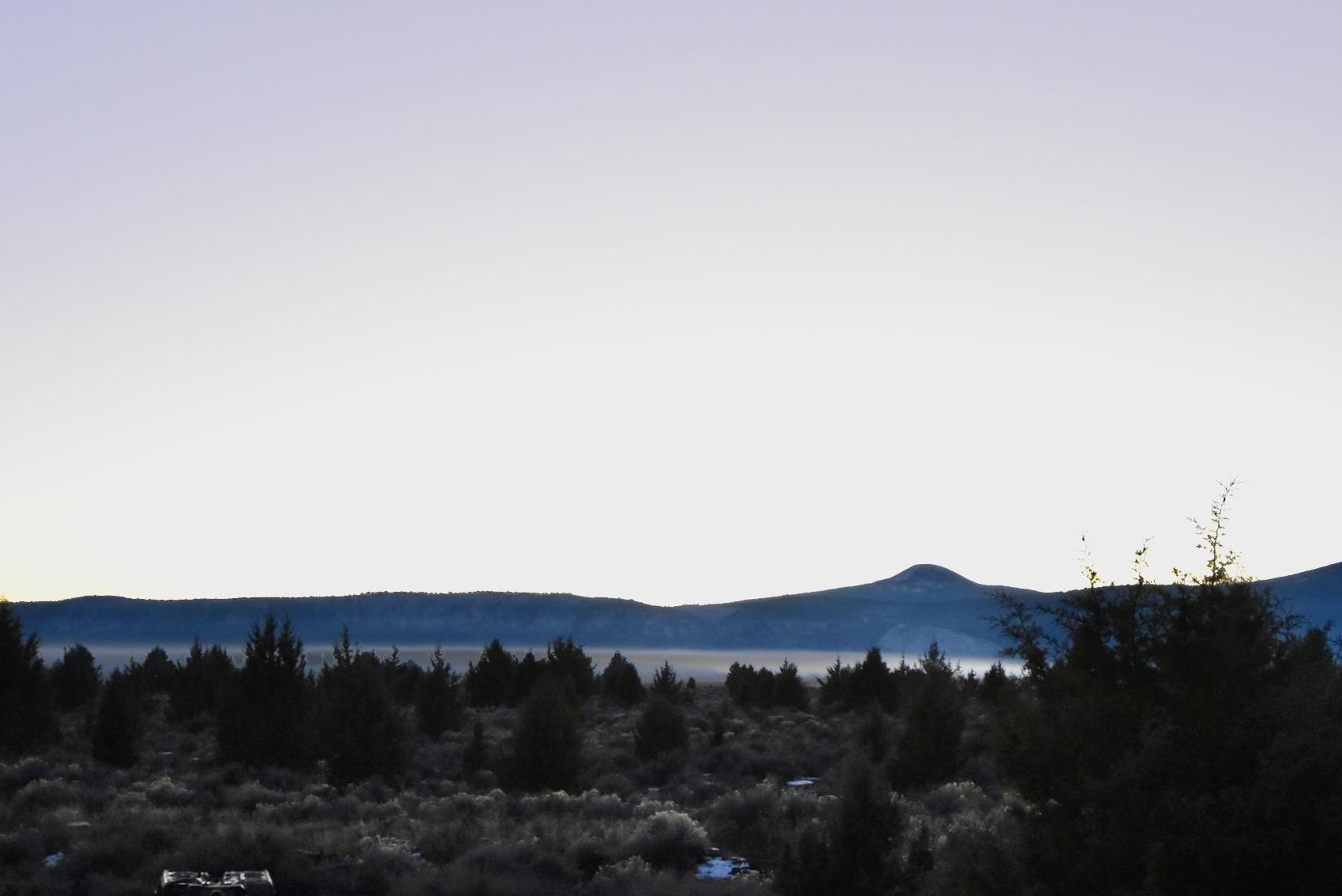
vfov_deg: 25.4
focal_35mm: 53
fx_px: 1977
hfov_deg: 37.3
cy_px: 607
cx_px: 833
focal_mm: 24
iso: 2000
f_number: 4.5
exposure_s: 1/125
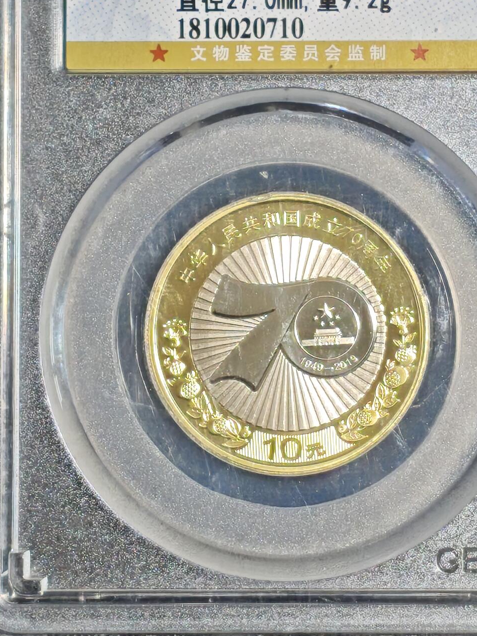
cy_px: 236
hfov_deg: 8.7
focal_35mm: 170
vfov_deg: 11.6
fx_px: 3124
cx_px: 272
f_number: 1.5
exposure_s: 1/899
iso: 50
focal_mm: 4.94
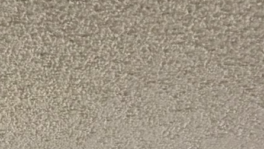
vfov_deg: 9.6
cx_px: -268
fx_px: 735
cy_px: 412
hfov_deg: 15.9
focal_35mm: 105
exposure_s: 1/60
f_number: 2.2
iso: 320
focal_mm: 2.22
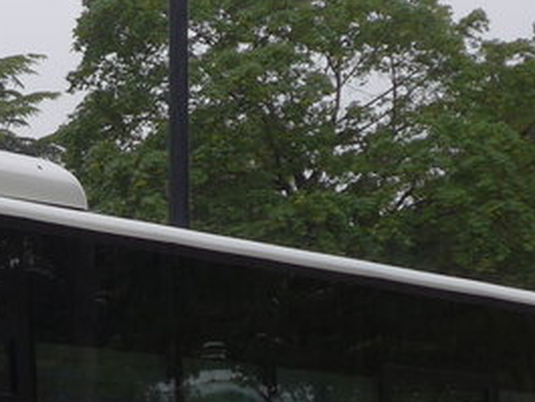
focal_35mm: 281
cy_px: 354
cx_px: -367
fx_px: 4345
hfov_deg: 6.9
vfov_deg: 5.3
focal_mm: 12.7
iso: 100
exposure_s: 1/80
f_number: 3.7
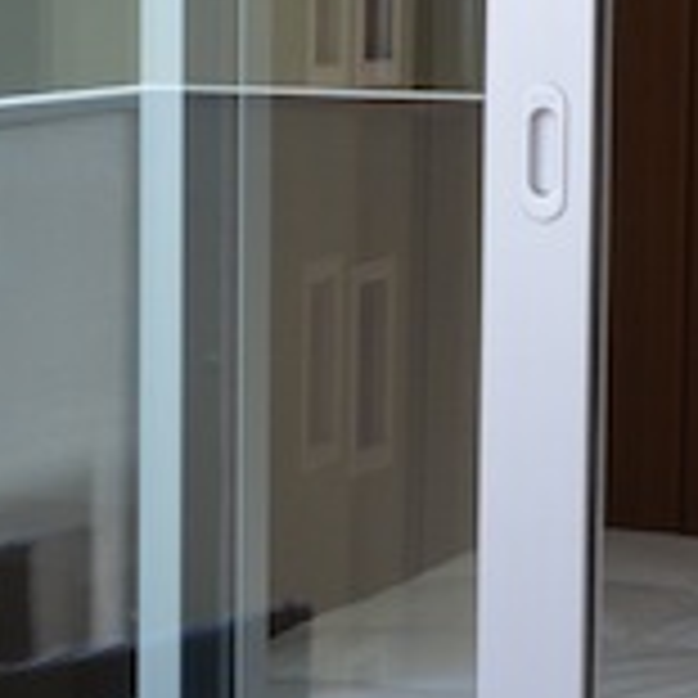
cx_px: 104
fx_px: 3901
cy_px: 369
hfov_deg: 10.2
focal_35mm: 171
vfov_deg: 10.2
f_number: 5.6
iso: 220
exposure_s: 1/125
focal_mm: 26
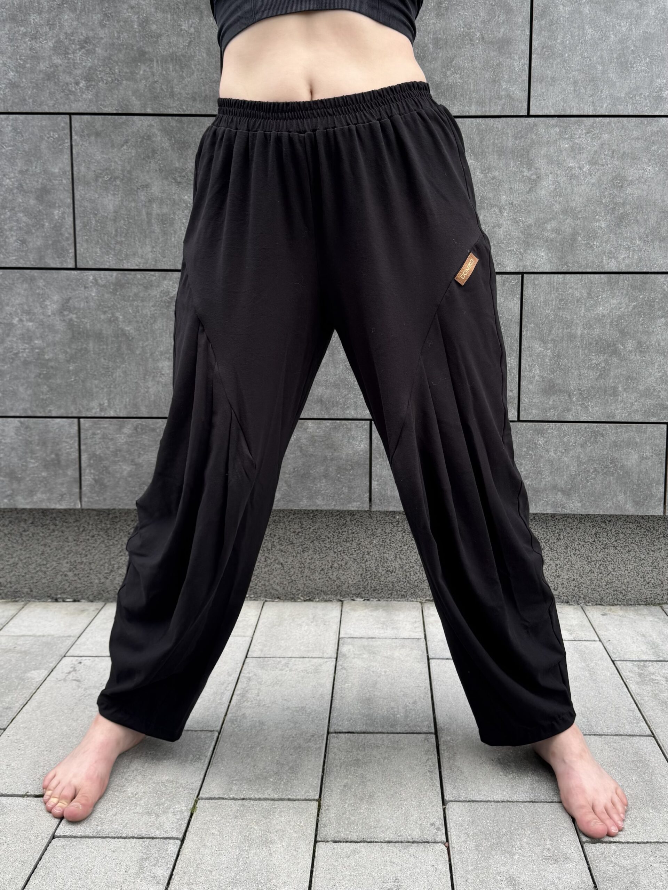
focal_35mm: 24
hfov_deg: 56.8
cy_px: 445
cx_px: 334
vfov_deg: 71.6
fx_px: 618
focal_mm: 6.76
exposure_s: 1/364
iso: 80
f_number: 1.78
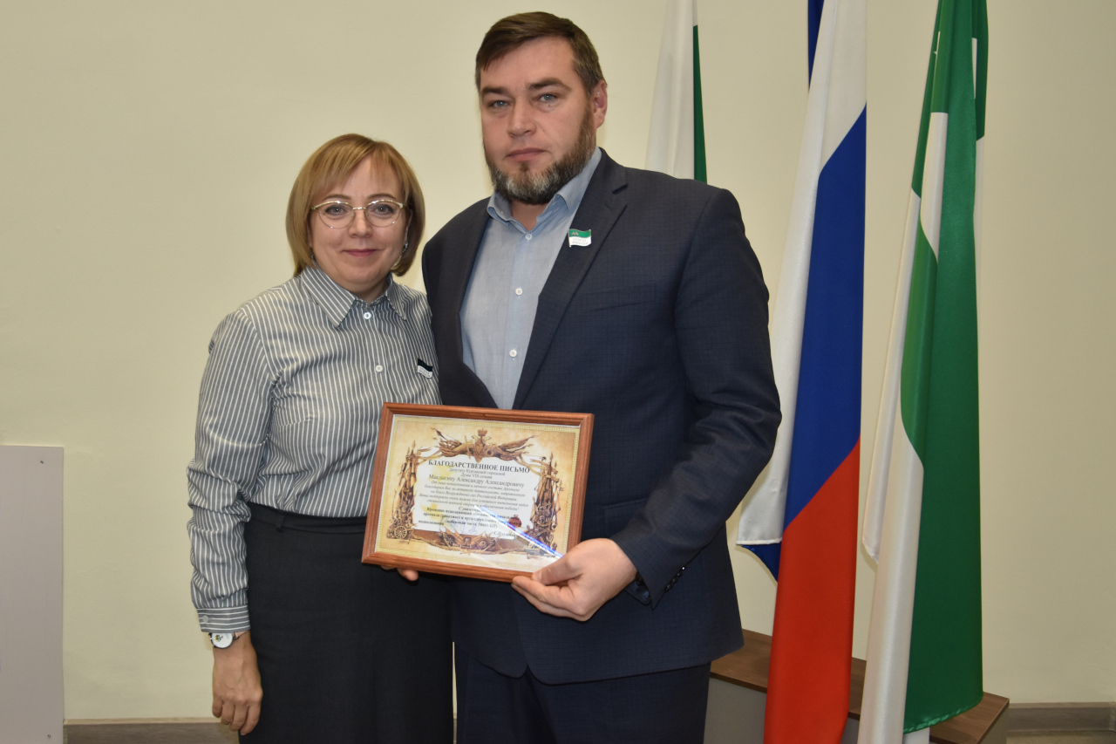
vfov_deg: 36.9
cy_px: 372
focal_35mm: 36
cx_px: 558
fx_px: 1116
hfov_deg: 53.1
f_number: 3.8
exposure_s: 1/200
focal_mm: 24
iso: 560
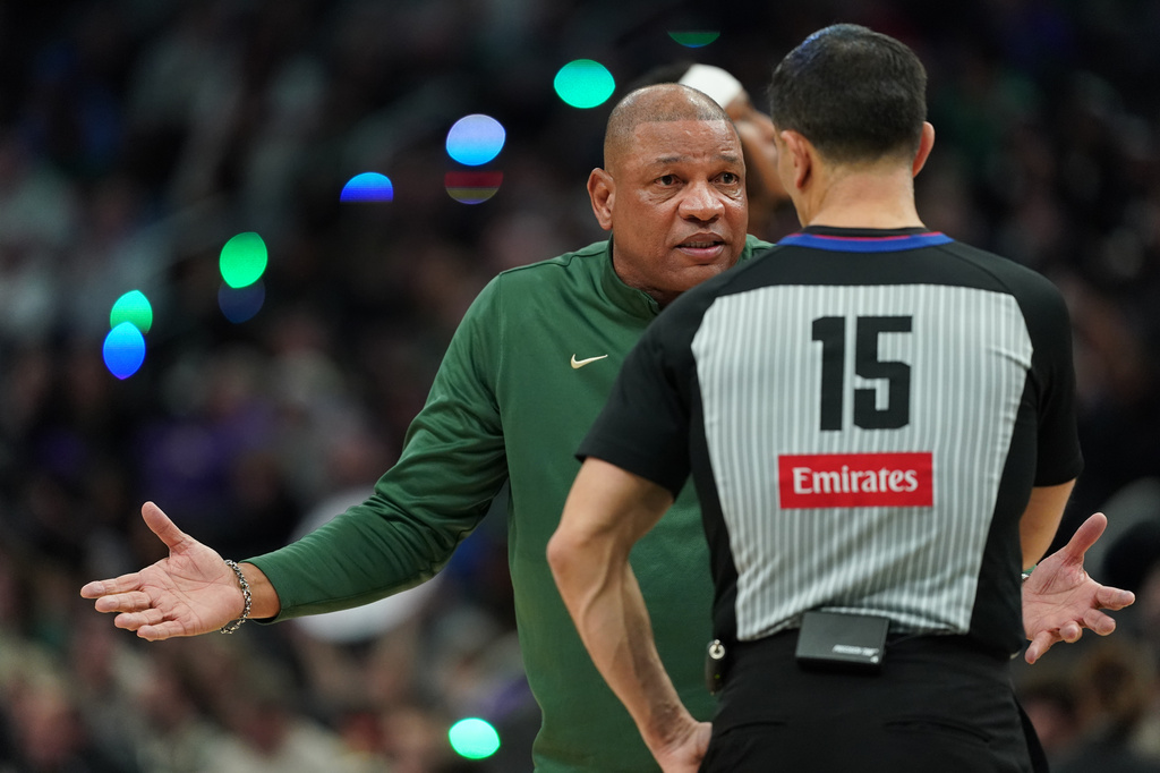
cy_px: 386
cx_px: 580
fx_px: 9663
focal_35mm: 300
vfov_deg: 4.6
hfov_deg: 6.9
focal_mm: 300
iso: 4000
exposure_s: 1/2000
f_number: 2.8
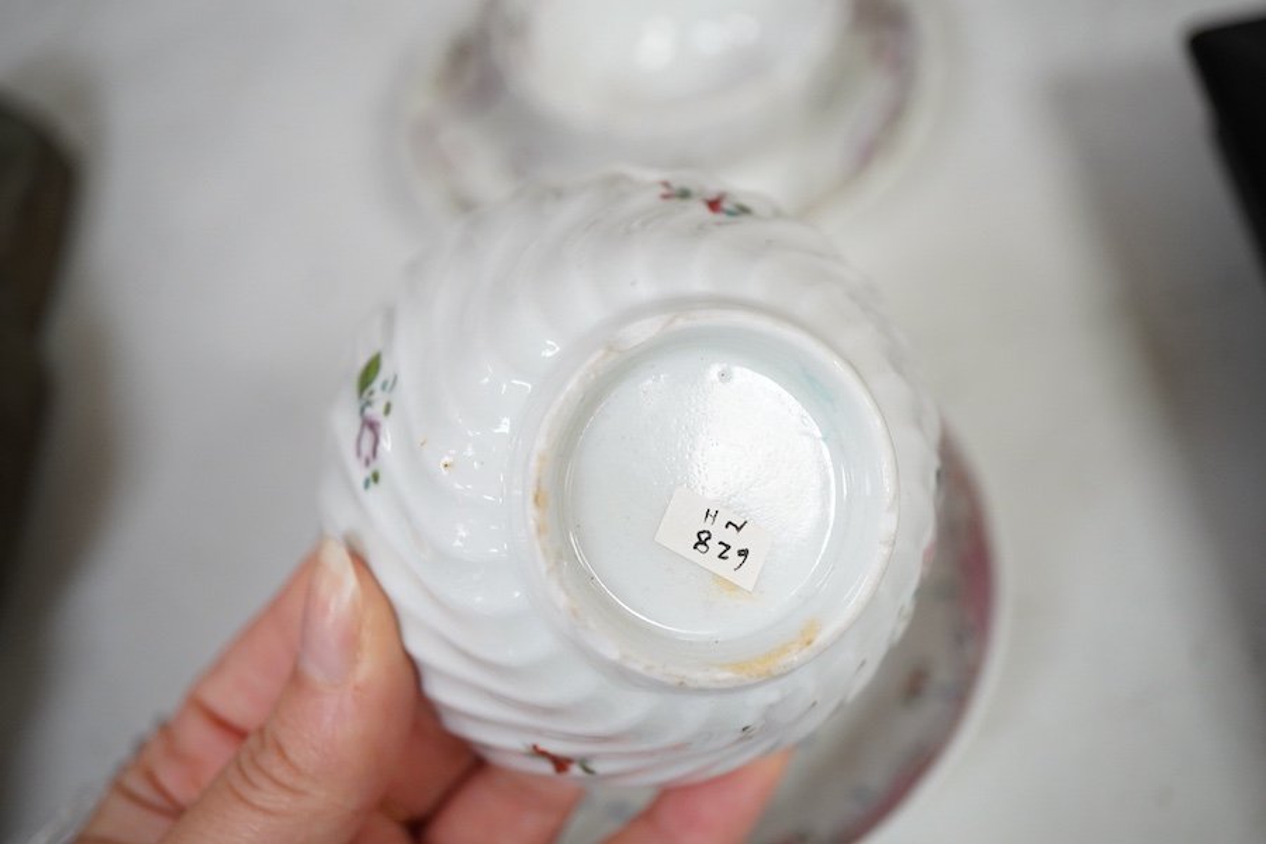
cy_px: 422
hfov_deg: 43.6
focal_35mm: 45
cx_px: 633
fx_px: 1582
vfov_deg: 29.9
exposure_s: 1/125
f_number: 6.3
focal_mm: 30
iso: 1250
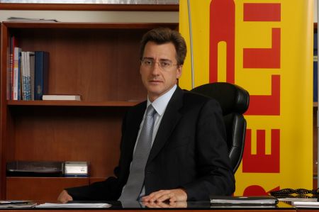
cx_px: 160
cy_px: 106
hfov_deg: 11.0
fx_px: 1660
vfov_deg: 7.3
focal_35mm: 188
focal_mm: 125
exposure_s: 1/160
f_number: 11
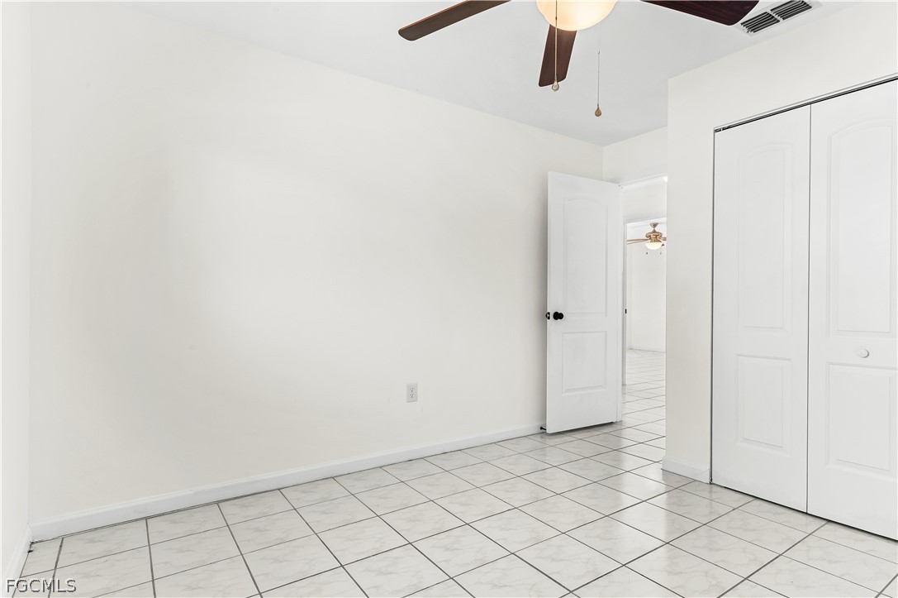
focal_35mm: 19
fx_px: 474
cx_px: 449
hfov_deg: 86.9
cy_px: 299
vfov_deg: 64.5
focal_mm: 19
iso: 320
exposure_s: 1/5
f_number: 10
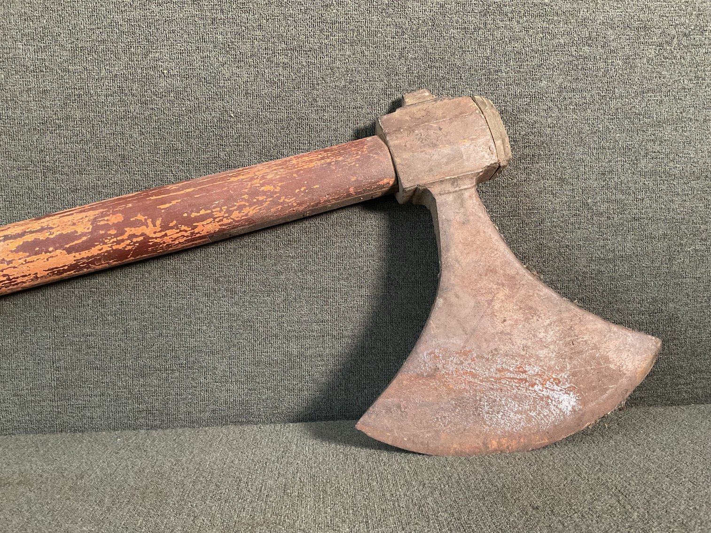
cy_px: 266
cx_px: 356
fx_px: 596
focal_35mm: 29
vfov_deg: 48.2
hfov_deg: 61.7
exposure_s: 1/60
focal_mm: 3
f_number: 1.8
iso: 160
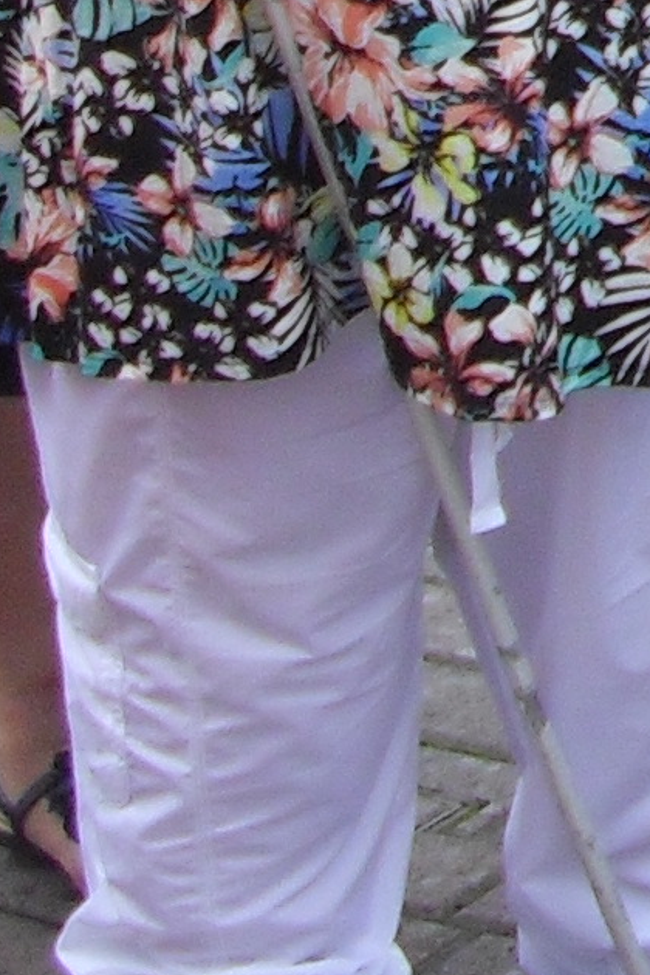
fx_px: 6202
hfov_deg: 5.4
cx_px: 2348
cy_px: -983
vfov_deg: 8.5
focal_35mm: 229
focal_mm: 6.2
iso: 100
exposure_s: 1/100
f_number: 2.8
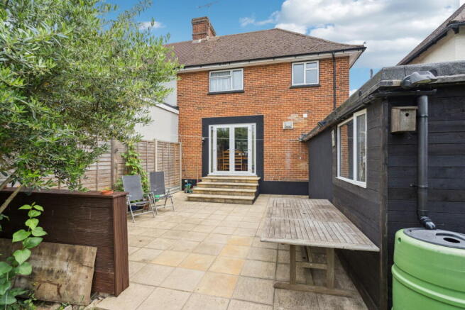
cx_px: 232
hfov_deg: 96.7
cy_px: 155
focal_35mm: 16
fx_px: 207
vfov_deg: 73.8
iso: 640
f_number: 7.1
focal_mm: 16
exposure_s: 1/800
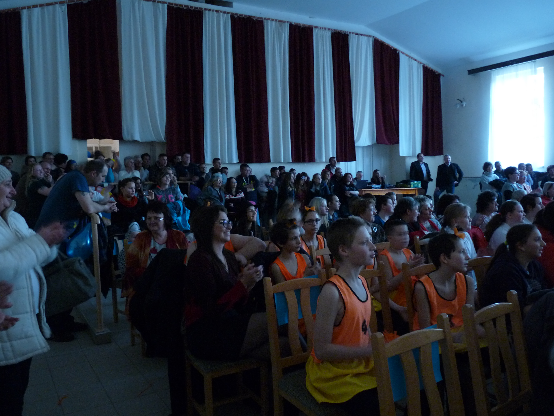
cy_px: 208
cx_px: 277
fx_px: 480
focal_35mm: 30
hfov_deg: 60.0
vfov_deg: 46.8
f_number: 3
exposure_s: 1/8
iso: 400
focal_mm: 5.4
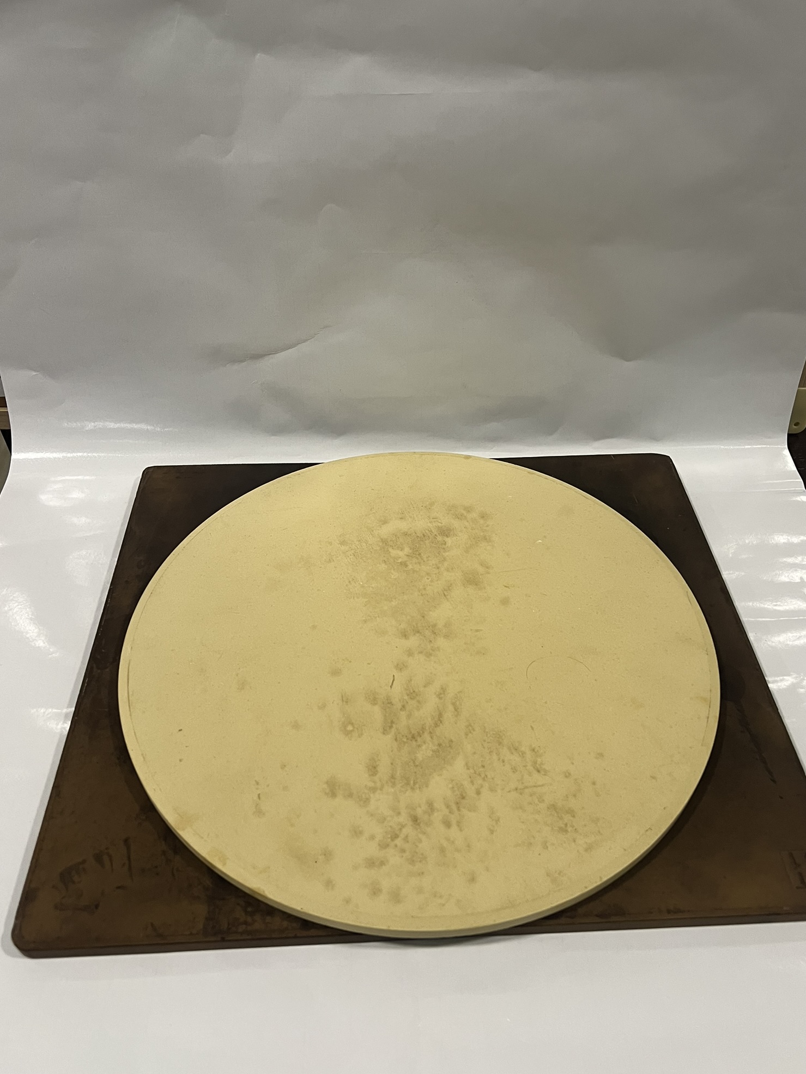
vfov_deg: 65.3
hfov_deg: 51.3
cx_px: 414
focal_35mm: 27
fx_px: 838
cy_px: 545
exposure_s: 1/69
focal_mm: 5.7
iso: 125
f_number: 1.5
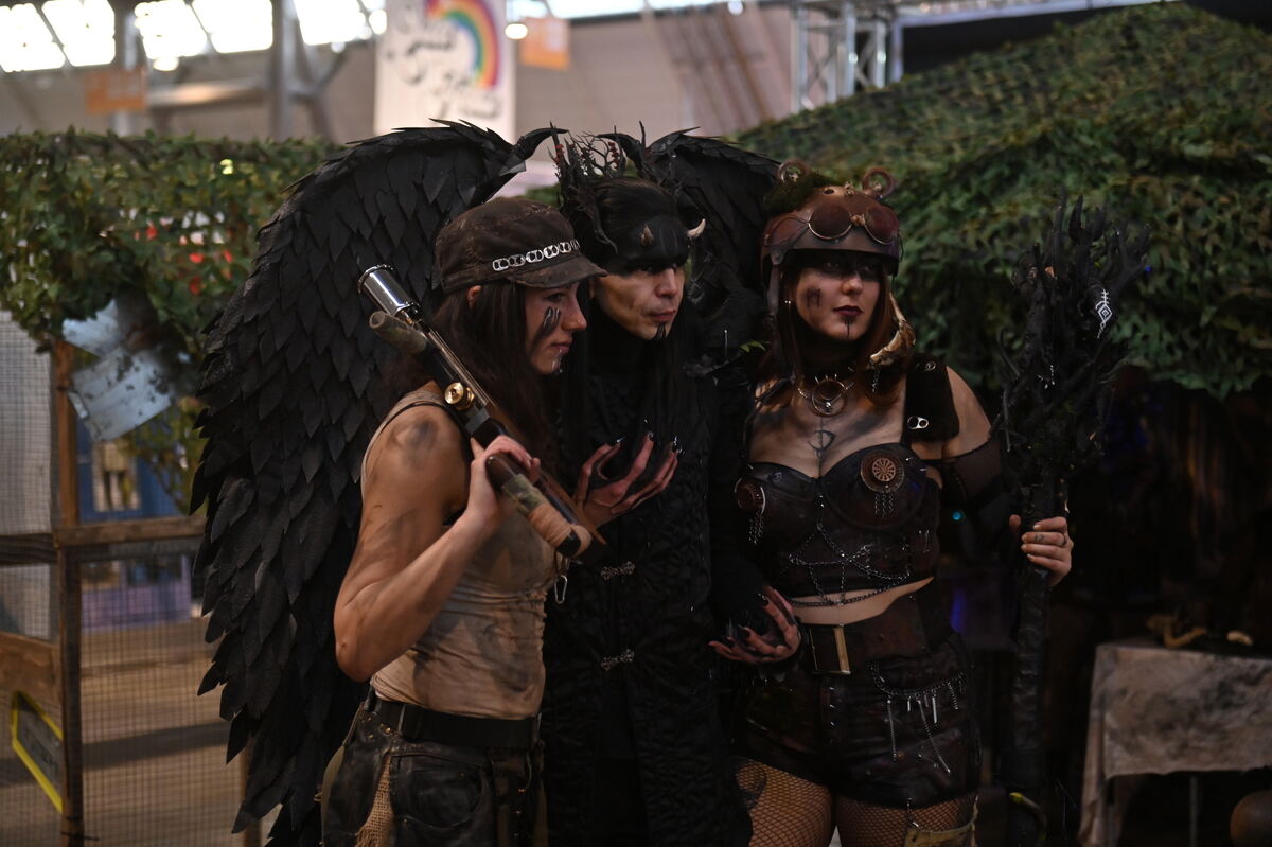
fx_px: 2472
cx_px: 636
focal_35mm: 70
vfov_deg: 19.4
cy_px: 424
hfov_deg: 28.9
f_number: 2.8
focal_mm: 70
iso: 1600
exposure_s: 1/100
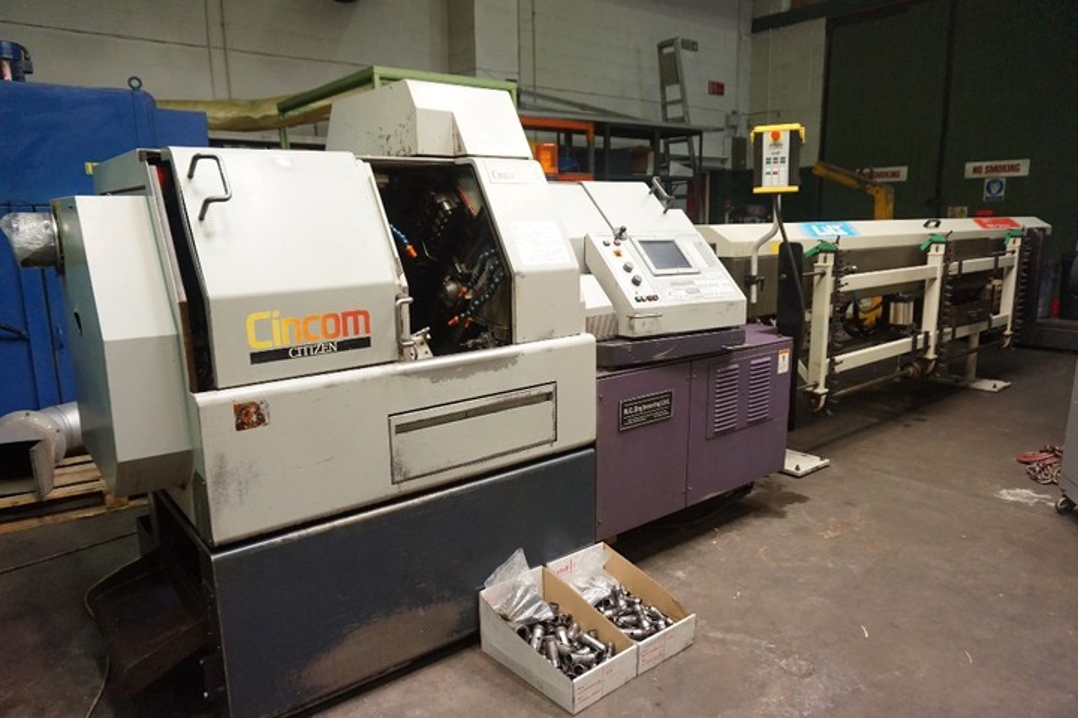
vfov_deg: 53.1
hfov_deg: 73.7
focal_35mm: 24
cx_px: 539
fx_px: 719
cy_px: 359
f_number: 3.5
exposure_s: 1/160
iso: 2000
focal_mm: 16
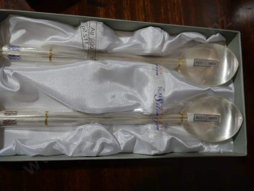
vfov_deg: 46.8
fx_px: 220
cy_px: 96
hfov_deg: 59.9
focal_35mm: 30
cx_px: 127
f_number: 4
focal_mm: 15
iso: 200
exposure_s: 1/80
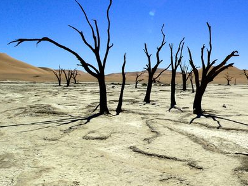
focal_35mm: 46
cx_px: 145
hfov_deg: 41.1
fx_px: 329
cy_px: 71
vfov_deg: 31.4
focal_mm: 6
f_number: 6.5
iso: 80
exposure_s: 1/1000
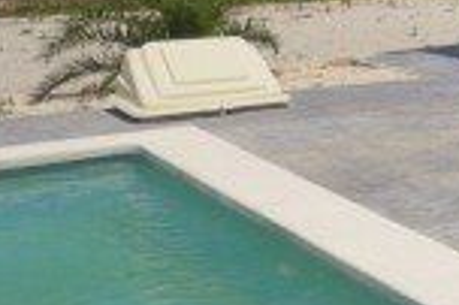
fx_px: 1286
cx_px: 1226
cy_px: -201
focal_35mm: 101
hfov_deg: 12.8
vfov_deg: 12.6
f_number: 4
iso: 100
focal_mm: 10
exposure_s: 1/1250
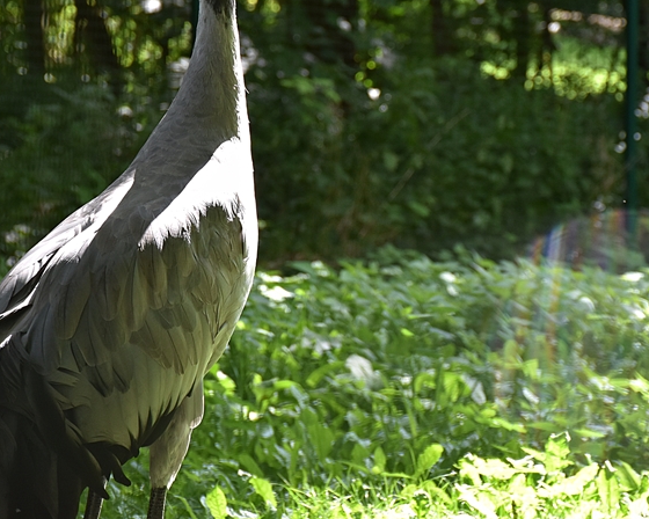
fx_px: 3957
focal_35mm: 206
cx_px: 300
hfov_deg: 9.4
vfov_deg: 7.5
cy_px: 165
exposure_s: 1/160
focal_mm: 80
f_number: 6.3
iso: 400
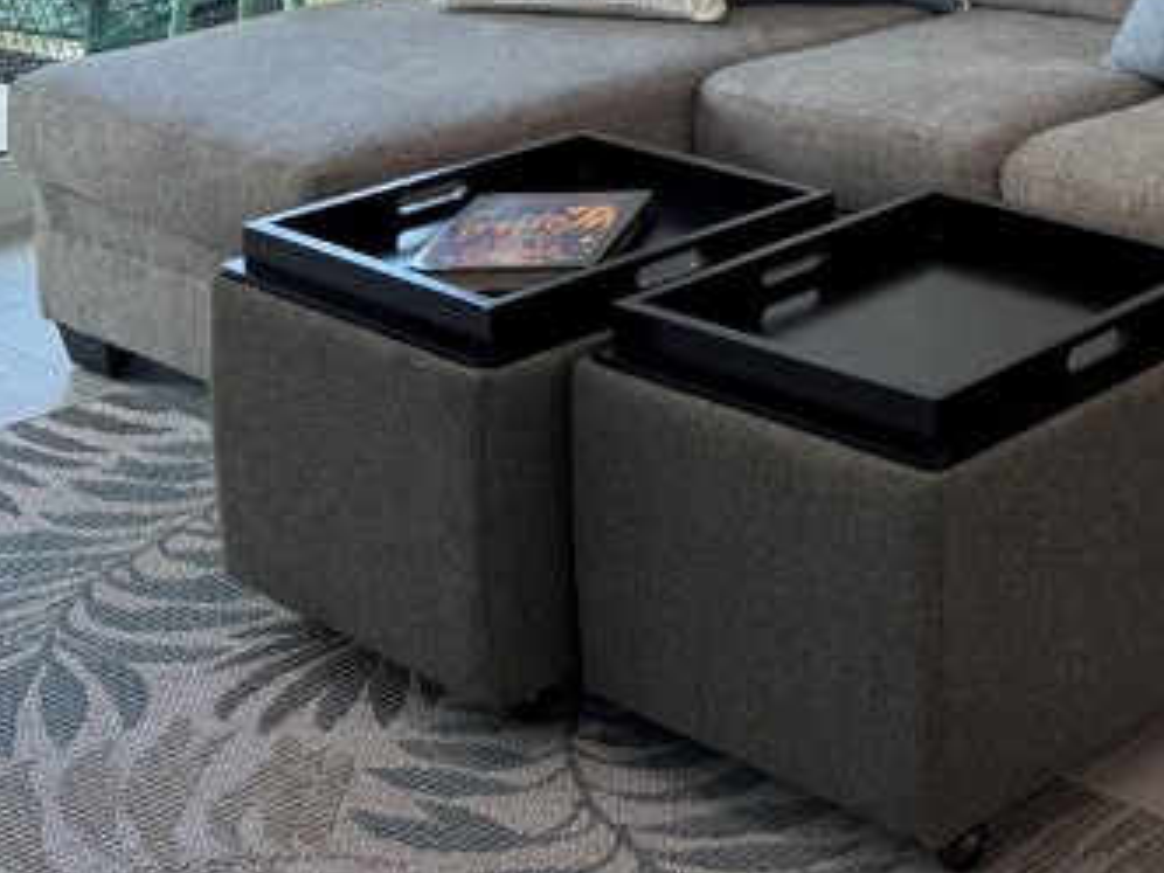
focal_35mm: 74
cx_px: 1392
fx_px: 2488
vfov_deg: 18.2
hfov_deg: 24.0
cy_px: -354
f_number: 1.78
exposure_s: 1/120
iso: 80
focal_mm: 6.76
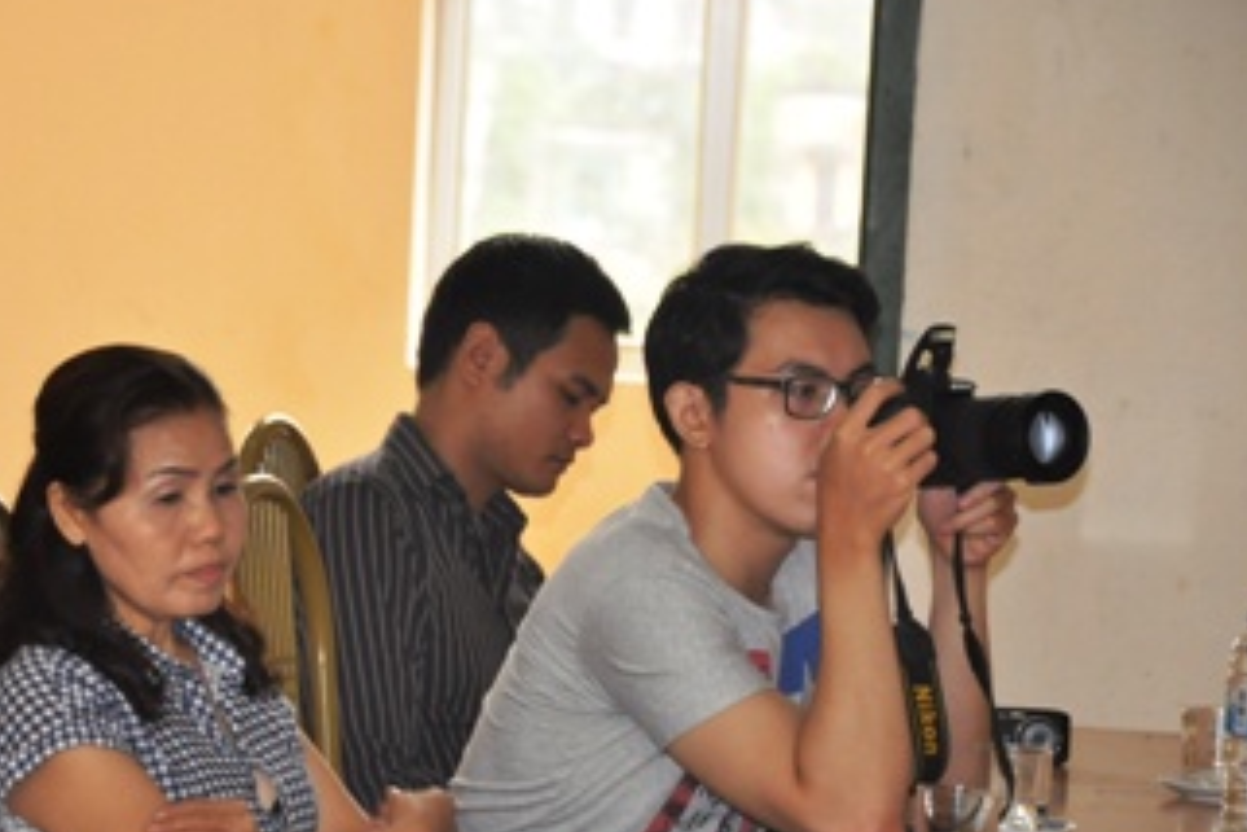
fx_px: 7609
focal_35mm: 220
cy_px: 537
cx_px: 431
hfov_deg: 9.4
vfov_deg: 6.3
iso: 800
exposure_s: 1/60
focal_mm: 105
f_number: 5.6
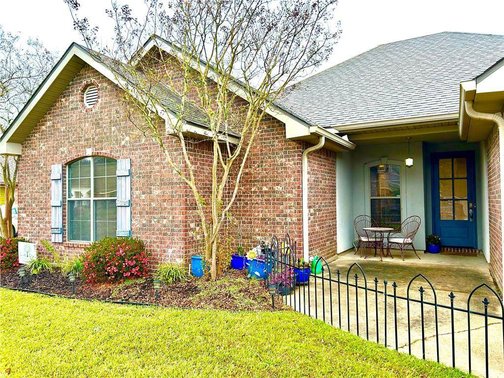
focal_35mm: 26
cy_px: 189
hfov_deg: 67.3
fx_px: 379
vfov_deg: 53.1
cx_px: 252
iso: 125
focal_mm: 5.7
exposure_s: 1/106
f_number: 1.5
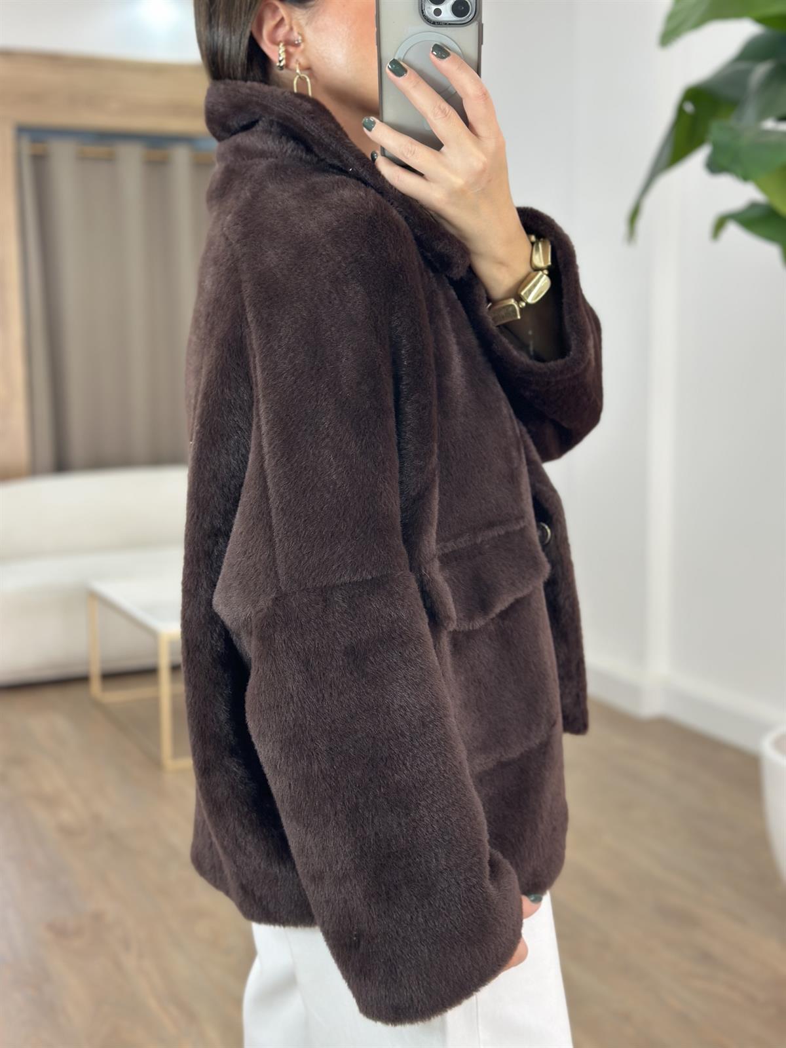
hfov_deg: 30.3
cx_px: 393
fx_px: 1453
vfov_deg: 39.7
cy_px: 524
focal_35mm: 48
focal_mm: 6.86
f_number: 1.78
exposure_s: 1/100
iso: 64
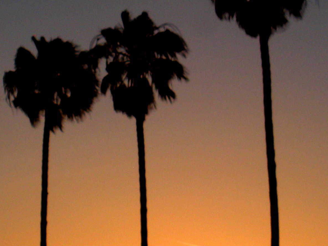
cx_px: 177
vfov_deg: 9.2
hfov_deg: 12.3
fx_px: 1526
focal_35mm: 161
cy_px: 120
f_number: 4.4
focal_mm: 9.1
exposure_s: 1/728
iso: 64
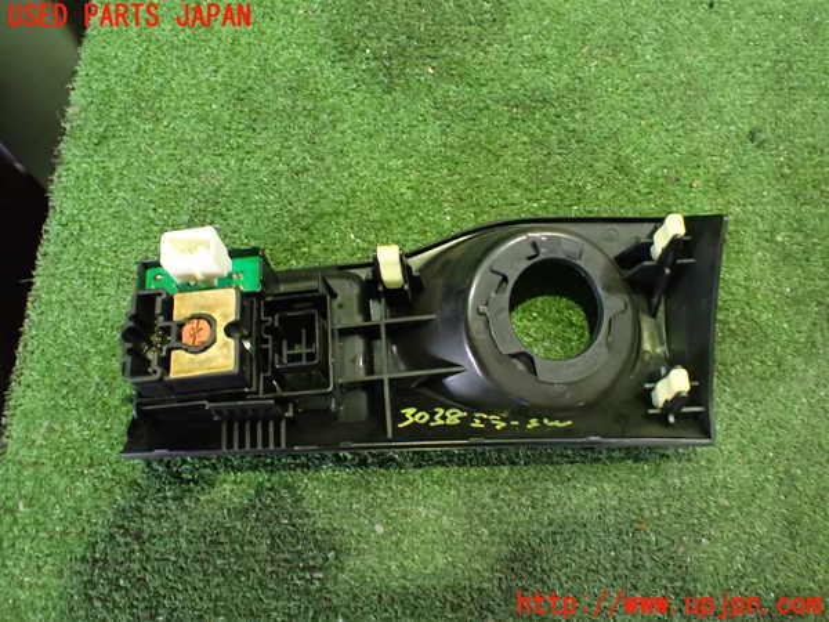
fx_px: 718
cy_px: 311
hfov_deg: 60.0
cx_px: 414
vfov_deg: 46.8
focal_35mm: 30
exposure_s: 1/30
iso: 1250
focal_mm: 5.4
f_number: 2.3
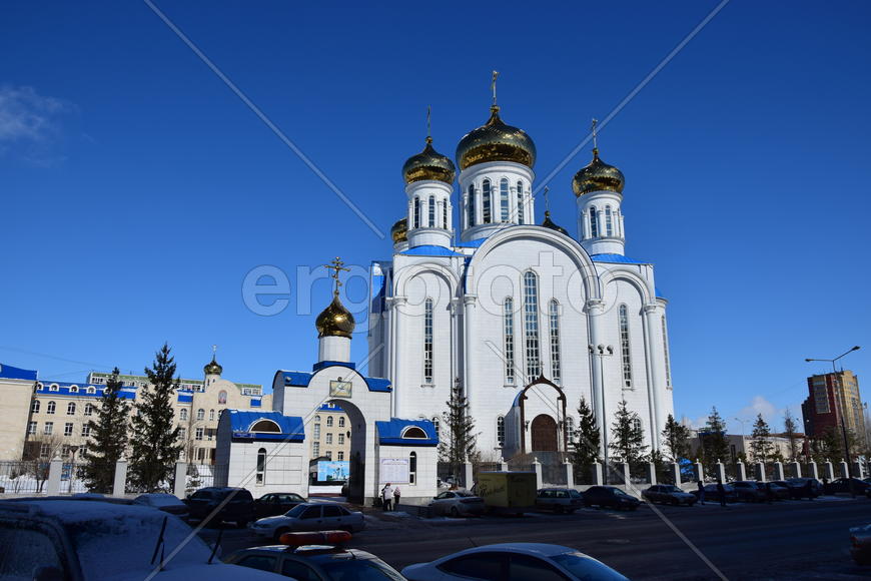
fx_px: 653
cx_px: 436
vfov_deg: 47.9
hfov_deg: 67.4
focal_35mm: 27
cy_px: 290
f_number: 10
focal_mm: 18
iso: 100
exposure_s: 1/400
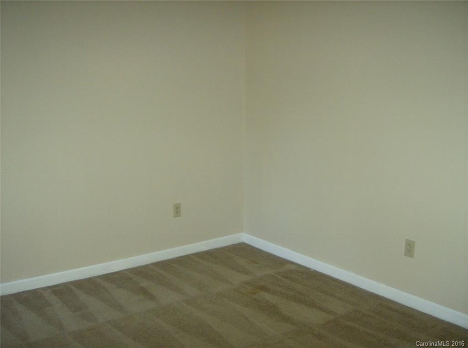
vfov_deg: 39.5
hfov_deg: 51.5
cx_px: 234
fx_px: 485
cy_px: 174
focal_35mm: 36
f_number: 2.8
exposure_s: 1/60
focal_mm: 6
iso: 200
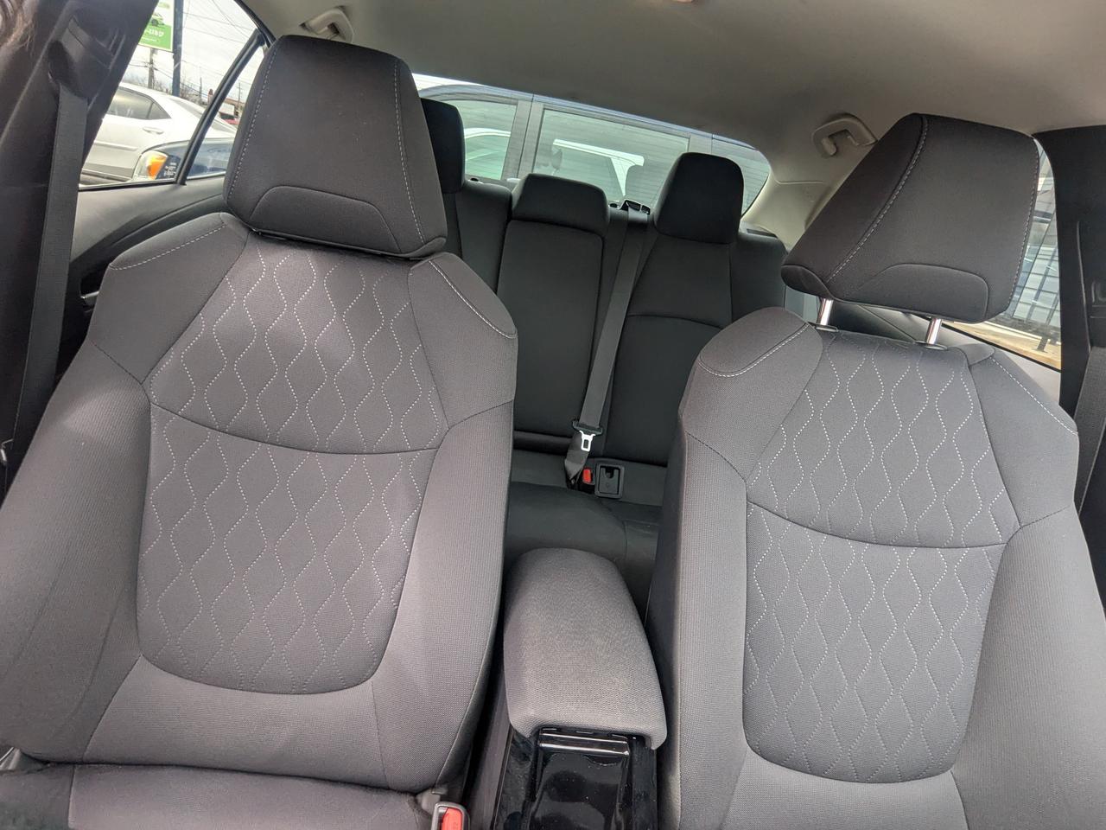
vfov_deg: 63.4
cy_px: 415
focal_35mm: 21
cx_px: 553
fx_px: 671
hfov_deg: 79.0
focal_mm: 2.74
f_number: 2.2
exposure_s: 1/199
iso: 133
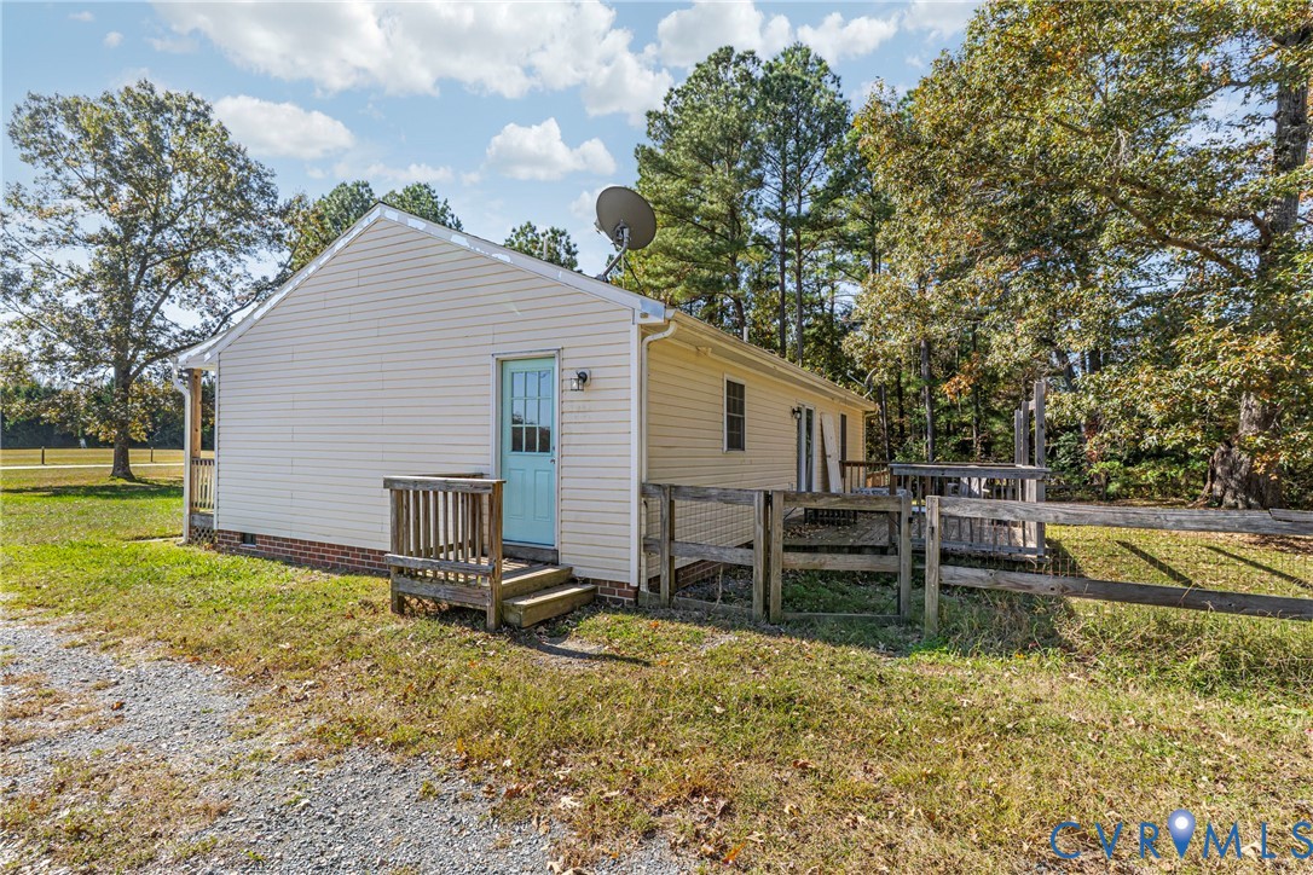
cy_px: 438
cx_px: 656
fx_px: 620
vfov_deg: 70.4
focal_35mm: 17
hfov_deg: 93.3
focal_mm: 17
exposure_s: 1/800
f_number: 8
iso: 640
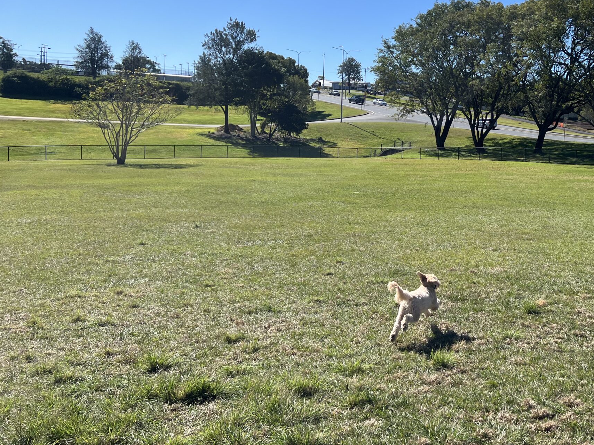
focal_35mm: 39
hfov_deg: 46.5
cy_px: 165
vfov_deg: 36.6
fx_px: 669
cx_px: 428
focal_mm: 5.7
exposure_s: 1/3571
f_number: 1.5
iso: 50
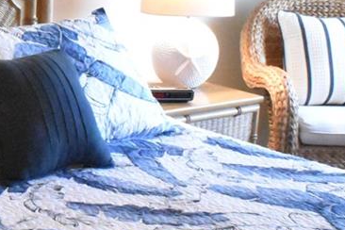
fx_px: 1131
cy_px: 127
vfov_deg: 11.6
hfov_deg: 16.4
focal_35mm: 118
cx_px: -108
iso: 14400
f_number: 13
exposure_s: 1/30
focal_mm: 18
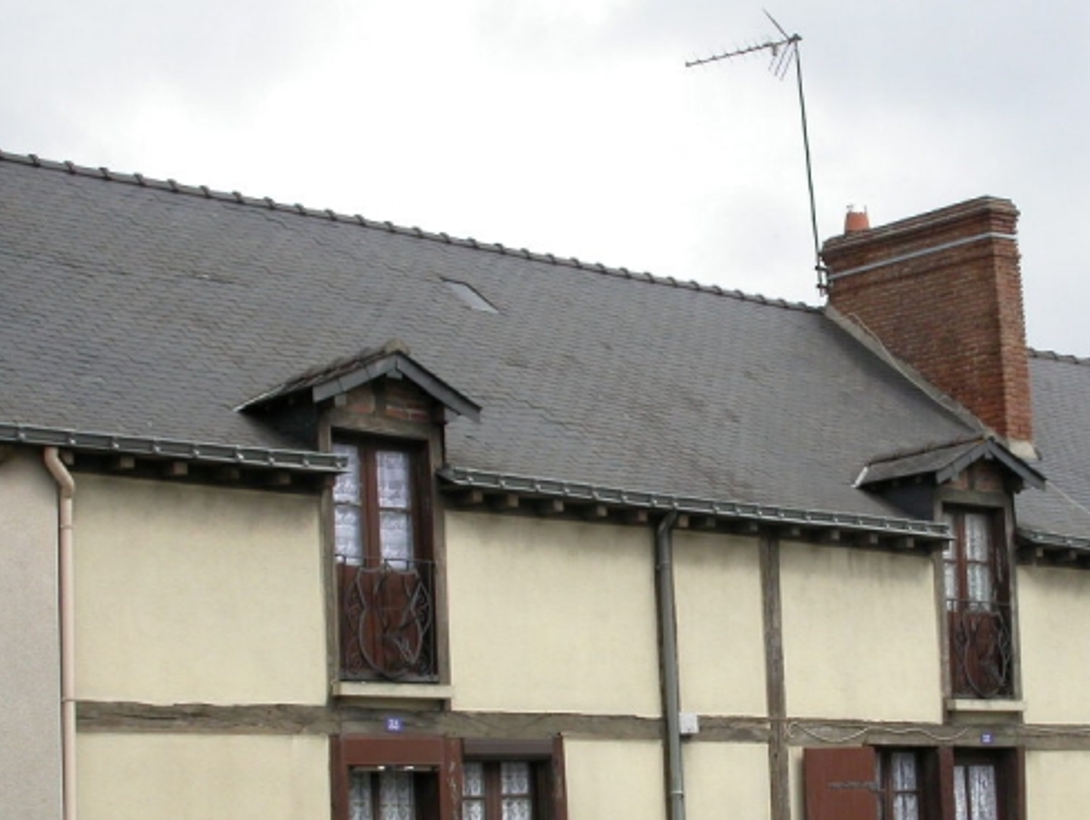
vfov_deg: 18.2
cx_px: 735
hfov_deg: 24.0
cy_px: 552
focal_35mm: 81
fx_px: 2553
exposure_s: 1/298
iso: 100
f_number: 6.9
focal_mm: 12
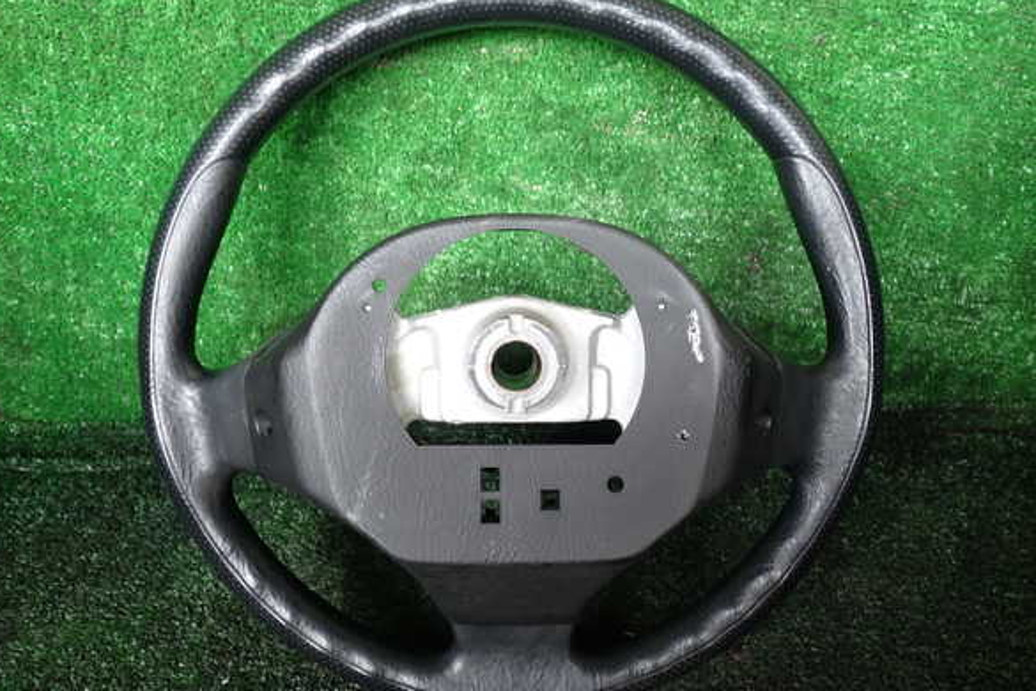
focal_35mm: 32
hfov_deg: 58.7
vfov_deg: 41.1
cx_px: 506
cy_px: 338
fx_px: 921
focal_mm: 5.4
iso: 200
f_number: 2.3
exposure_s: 1/30
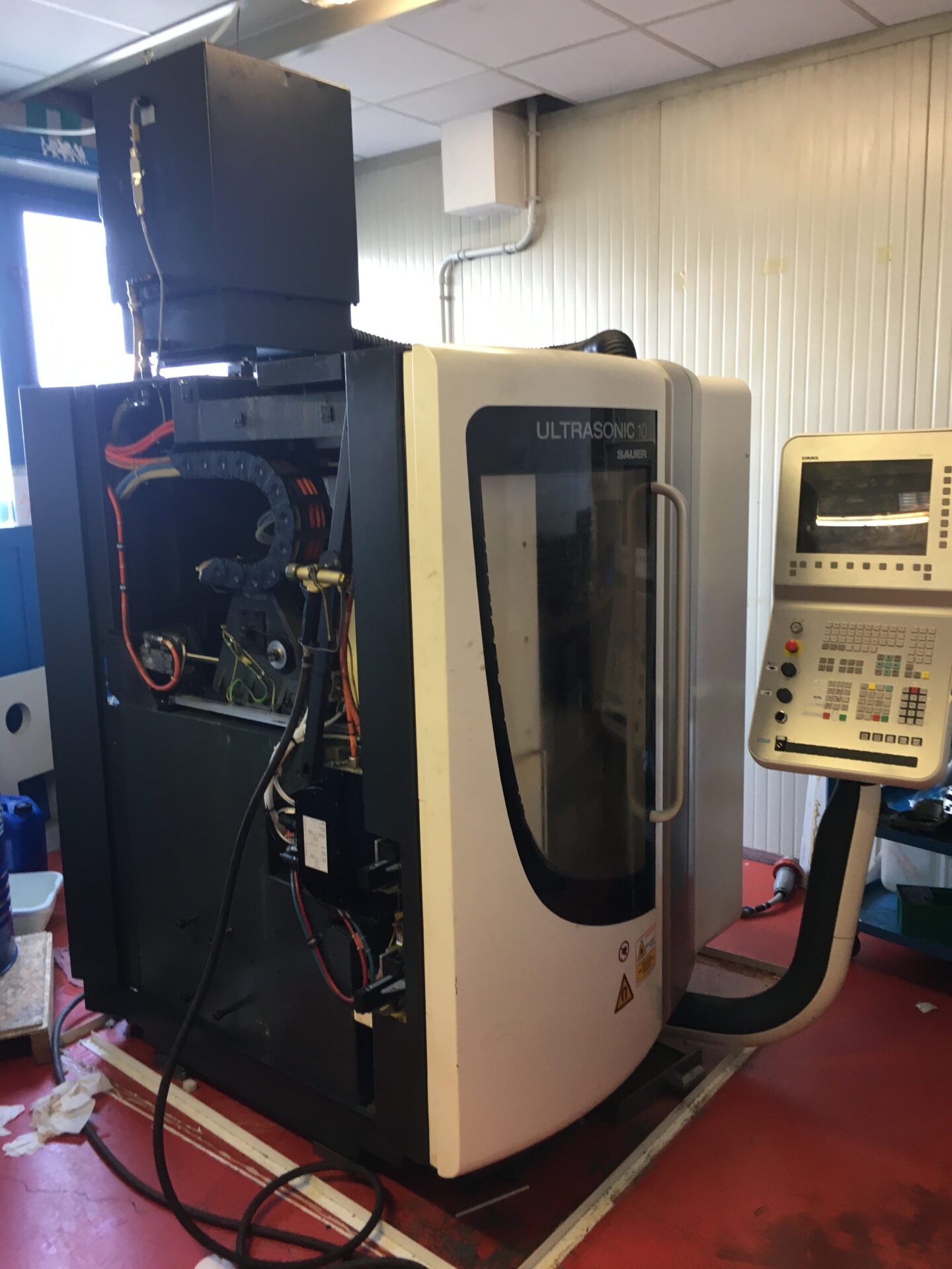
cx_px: 476
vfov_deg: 61.7
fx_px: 1063
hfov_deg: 48.2
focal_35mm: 29
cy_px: 634
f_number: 2.2
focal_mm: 4.15
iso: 80
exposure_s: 1/33
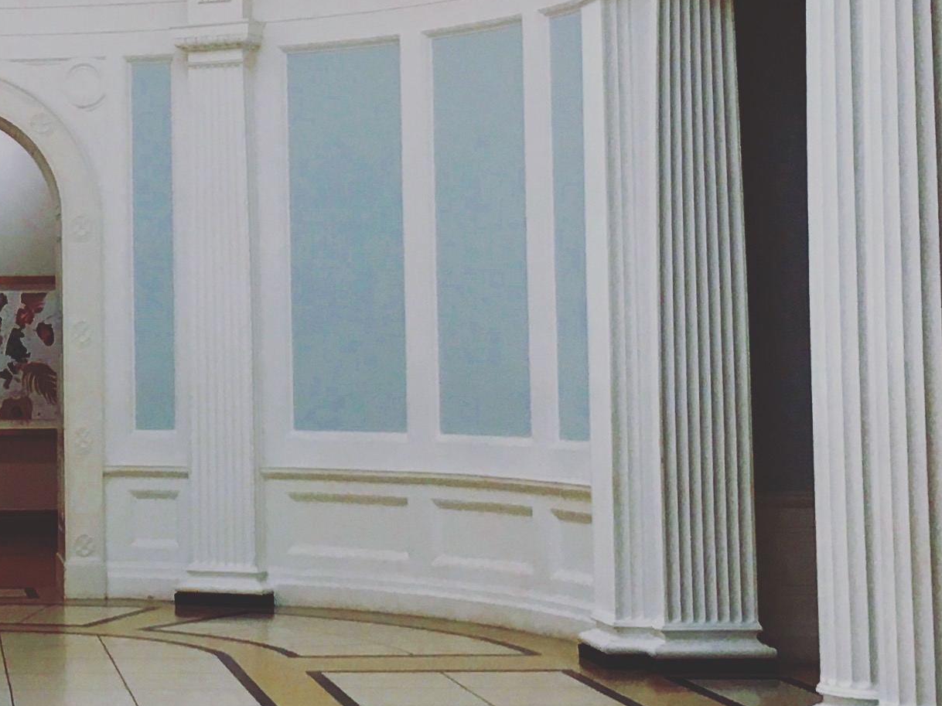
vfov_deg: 15.3
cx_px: -11
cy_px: 174
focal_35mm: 96
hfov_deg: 19.8
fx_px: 2612
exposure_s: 1/33
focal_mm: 4.15
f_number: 2.2
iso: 64
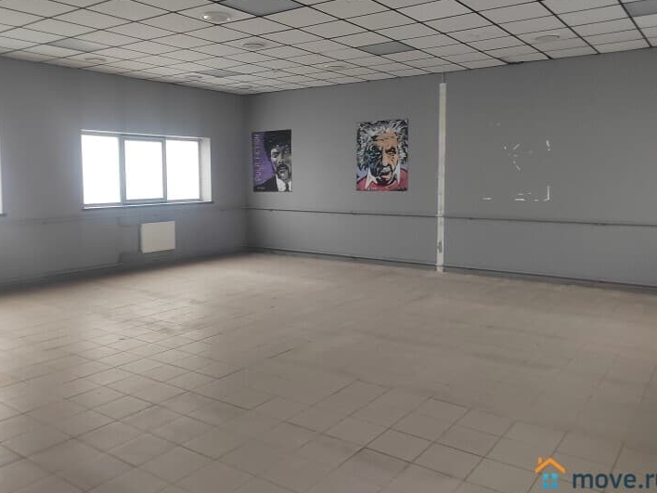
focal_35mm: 26
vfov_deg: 53.0
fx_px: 493
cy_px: 221
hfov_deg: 67.2
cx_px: 308
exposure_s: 1/50
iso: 278
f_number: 1.9
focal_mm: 5.52
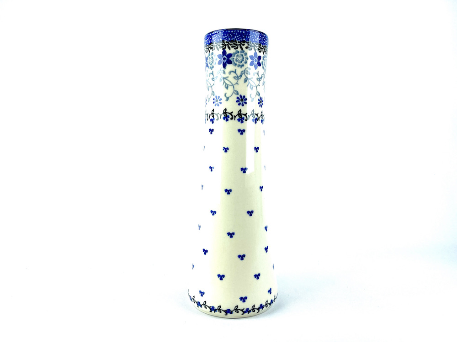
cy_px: 171
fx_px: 343
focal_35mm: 26
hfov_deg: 67.3
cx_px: 228
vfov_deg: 53.1
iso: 32
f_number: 1.6
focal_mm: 5.1
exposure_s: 1/507
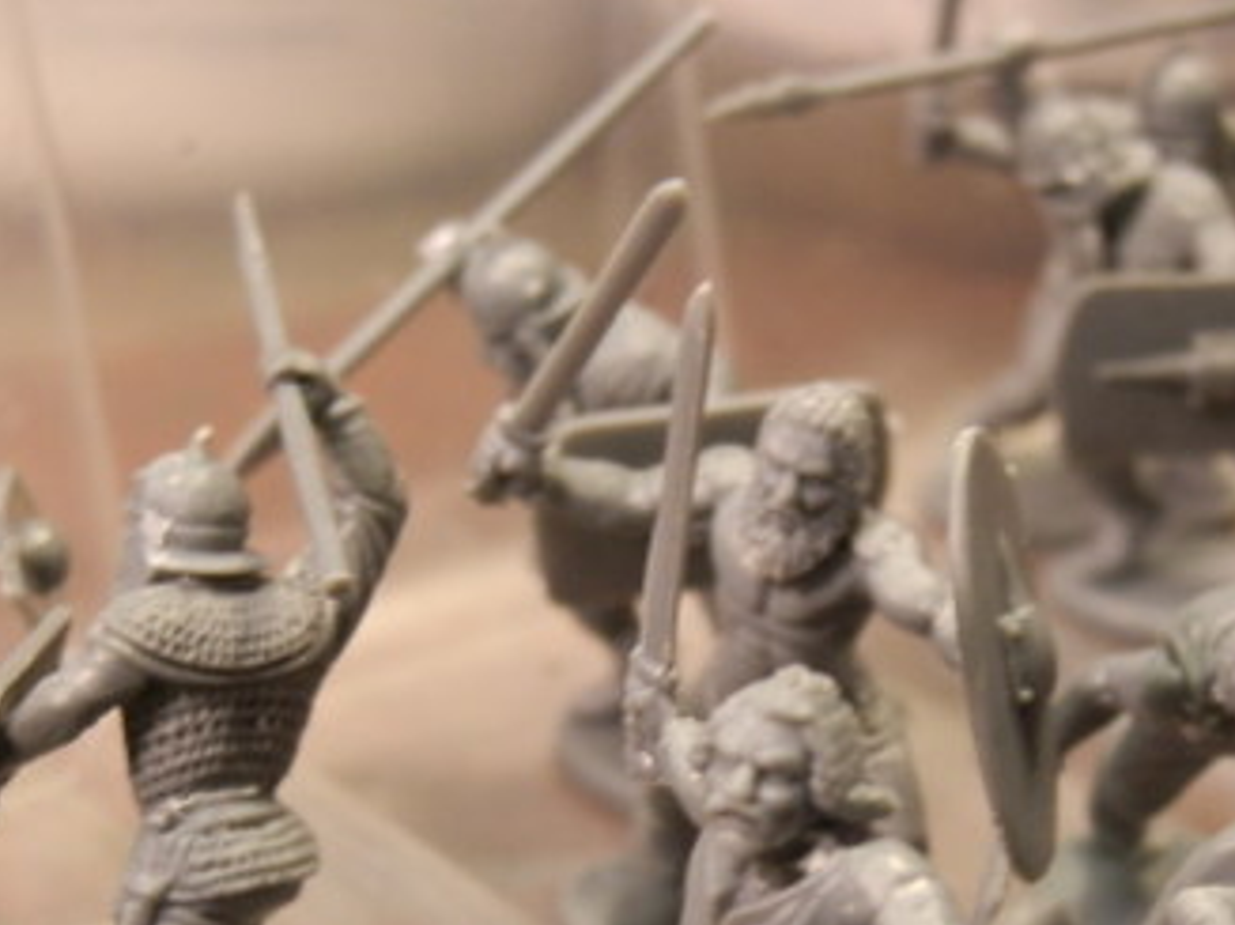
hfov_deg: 19.6
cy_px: 755
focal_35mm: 100
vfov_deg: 14.7
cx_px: 748
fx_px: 3566
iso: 200
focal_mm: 10.99
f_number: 3.7
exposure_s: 1/8
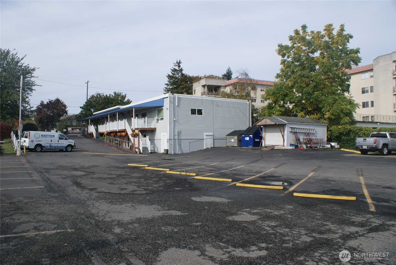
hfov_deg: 67.3
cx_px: 198
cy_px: 132
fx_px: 297
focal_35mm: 27
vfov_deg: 48.0
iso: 100
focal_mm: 18
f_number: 10
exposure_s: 1/160
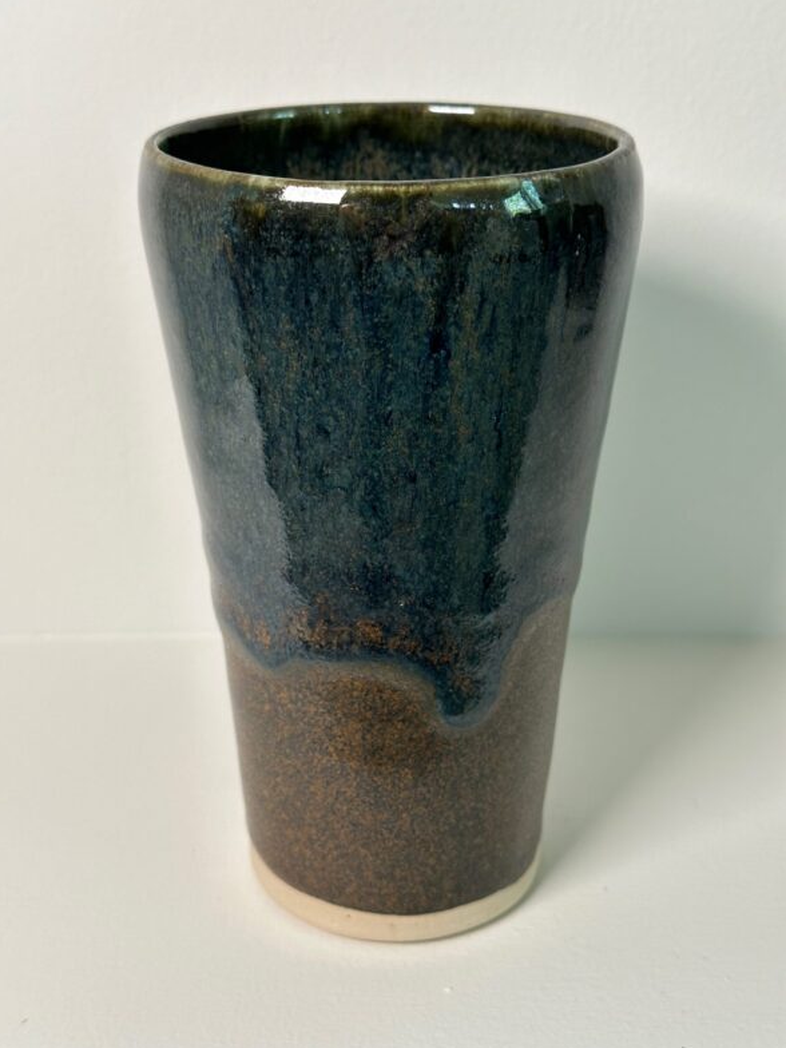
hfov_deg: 29.7
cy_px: 520
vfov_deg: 38.9
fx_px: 1483
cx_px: 388
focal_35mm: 49
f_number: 1.78
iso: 80
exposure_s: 1/121
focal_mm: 6.86
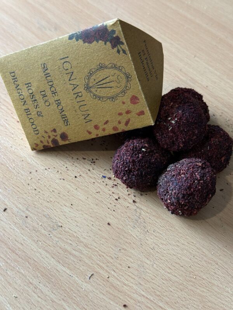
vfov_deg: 39.7
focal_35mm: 48
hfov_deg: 30.3
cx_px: 116
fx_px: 431
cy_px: 155
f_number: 1.78
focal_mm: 6.76
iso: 100
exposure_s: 1/50
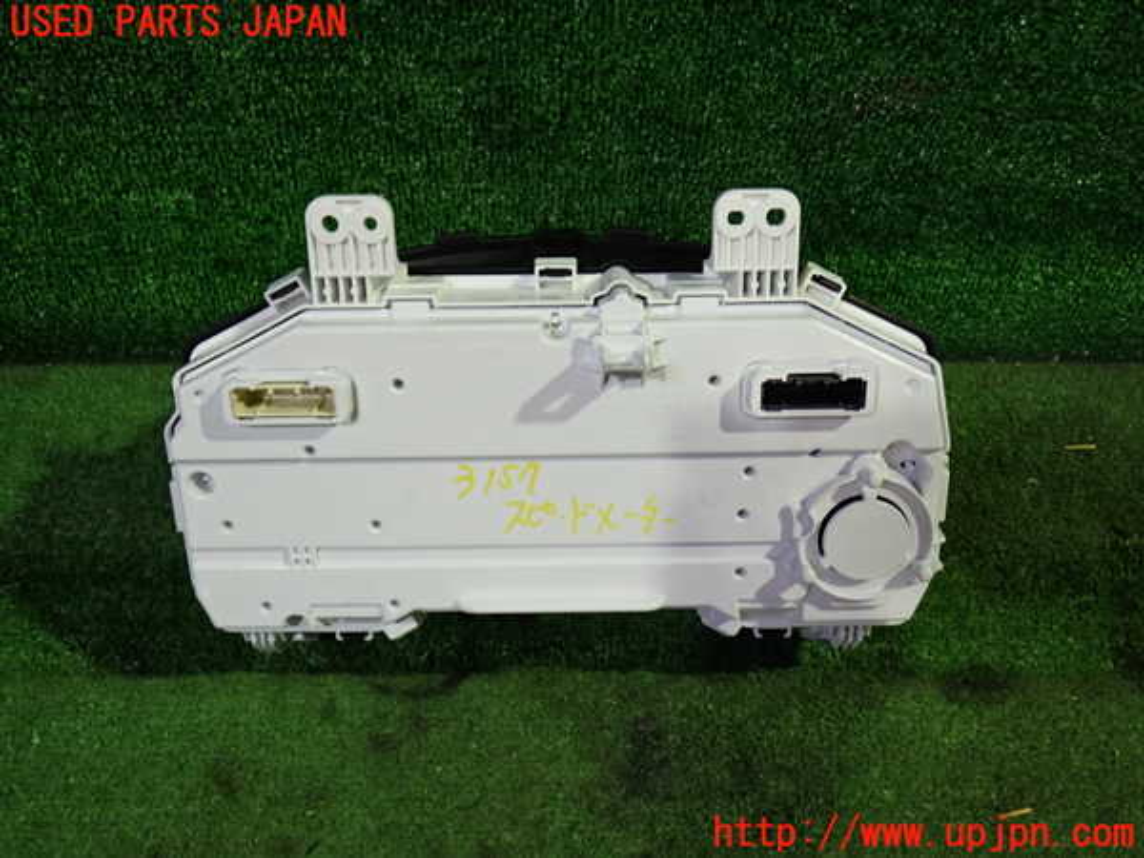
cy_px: 429
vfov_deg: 46.8
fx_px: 991
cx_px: 572
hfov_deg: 60.0
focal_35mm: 30
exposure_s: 1/30
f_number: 2.3
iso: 200
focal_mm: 5.4
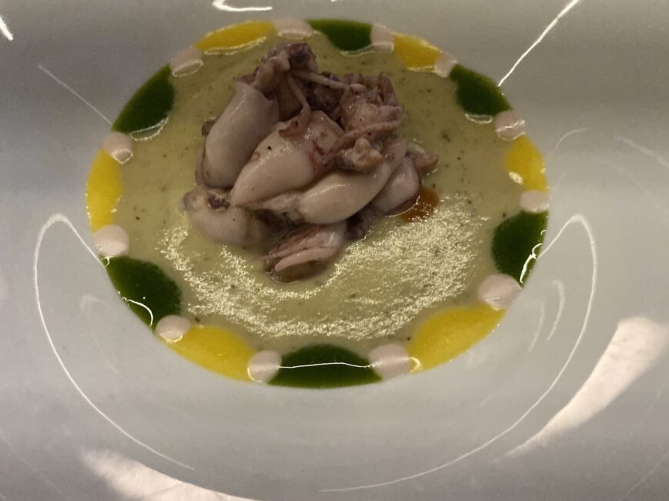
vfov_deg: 46.8
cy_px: 240
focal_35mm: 30
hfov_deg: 60.0
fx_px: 580
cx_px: 329
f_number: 1.8
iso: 500
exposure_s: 1/50
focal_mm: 4.25
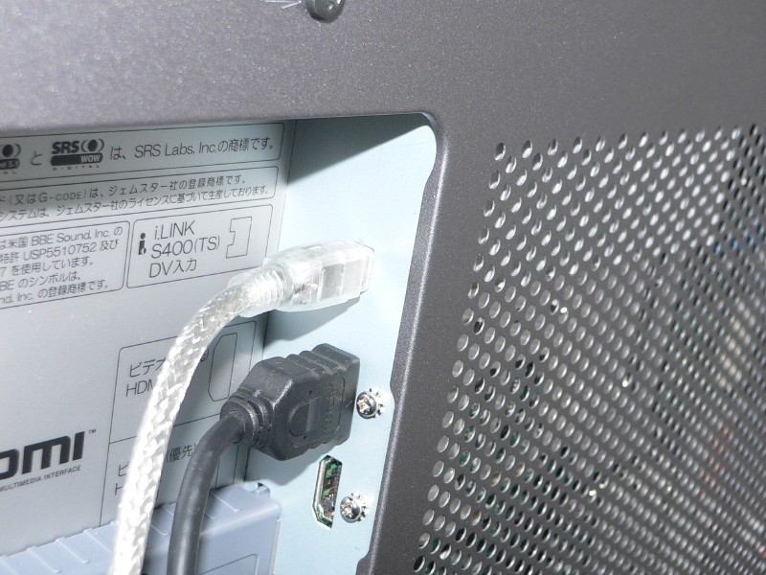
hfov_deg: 32.7
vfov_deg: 24.8
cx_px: 383
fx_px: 1306
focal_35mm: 59
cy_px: 288
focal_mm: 7.7
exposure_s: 1/60
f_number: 2.8
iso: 100
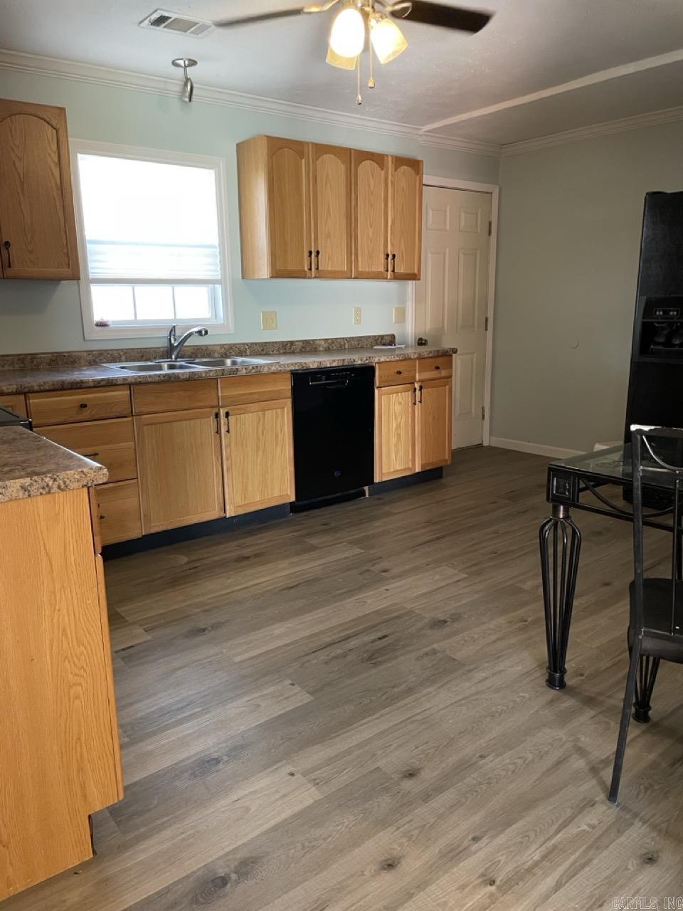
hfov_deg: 53.1
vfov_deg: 67.3
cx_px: 342
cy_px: 456
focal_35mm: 26
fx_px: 684
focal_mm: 4.2
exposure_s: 1/40
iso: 400
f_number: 1.6
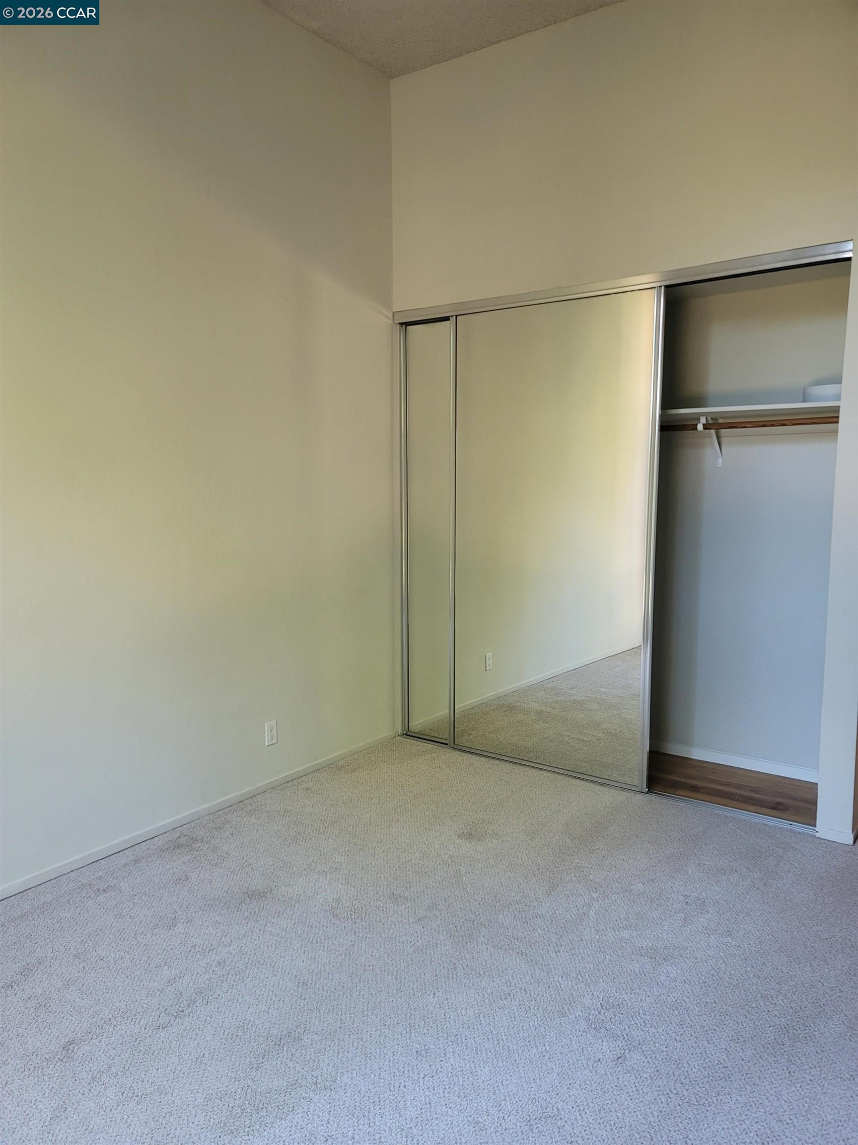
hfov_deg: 54.9
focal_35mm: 25
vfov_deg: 69.4
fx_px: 826
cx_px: 429
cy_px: 572
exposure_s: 1/60
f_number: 1.8
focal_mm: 7
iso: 250
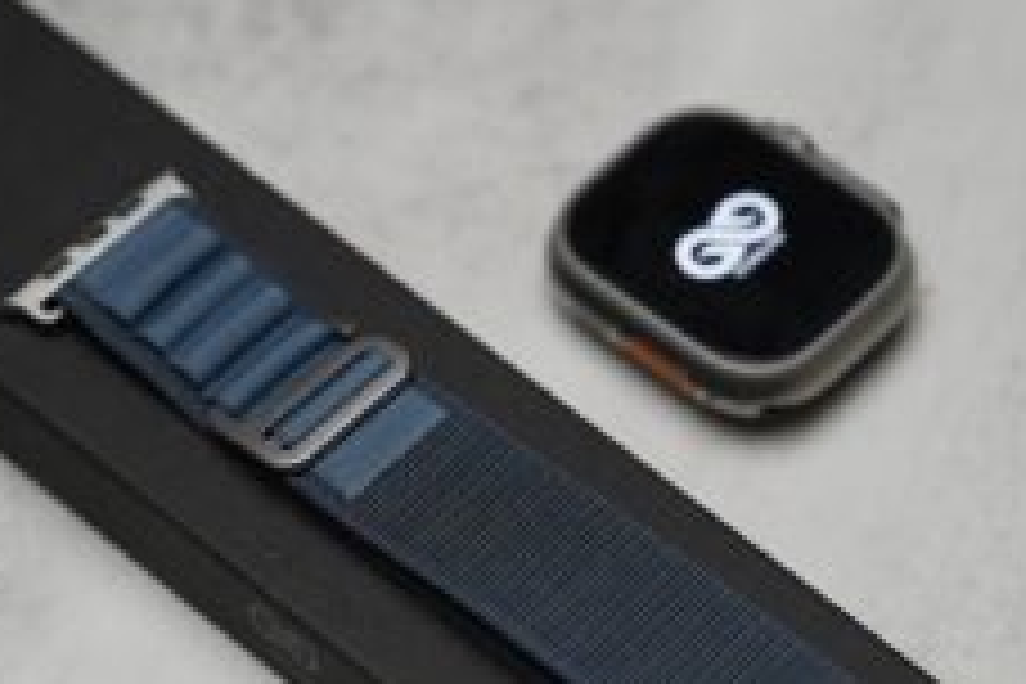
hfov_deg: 13.0
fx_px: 4503
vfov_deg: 8.7
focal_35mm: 158
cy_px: 475
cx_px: 472
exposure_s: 1/200
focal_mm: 90
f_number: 4
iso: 1600
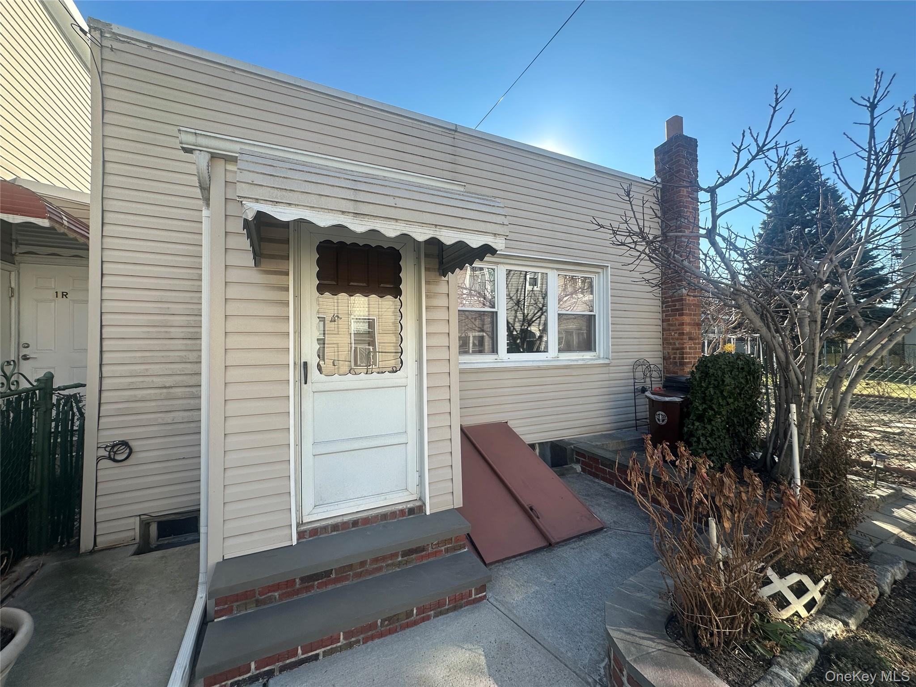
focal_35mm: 14
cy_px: 344
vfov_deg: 85.7
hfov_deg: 102.1
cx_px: 458
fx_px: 370
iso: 40
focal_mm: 2.22
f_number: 2.2
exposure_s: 1/629
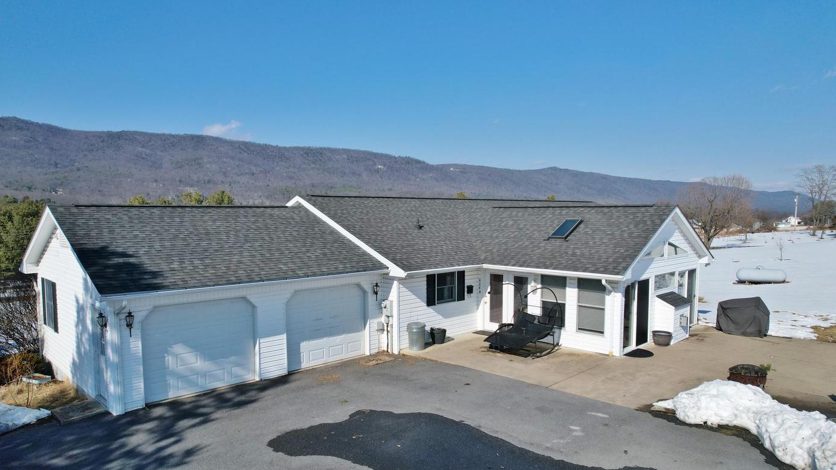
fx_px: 532
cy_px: 254
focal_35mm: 24
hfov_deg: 76.3
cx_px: 410
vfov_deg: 47.6
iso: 100
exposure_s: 1/4000
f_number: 2.8
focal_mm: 8.38
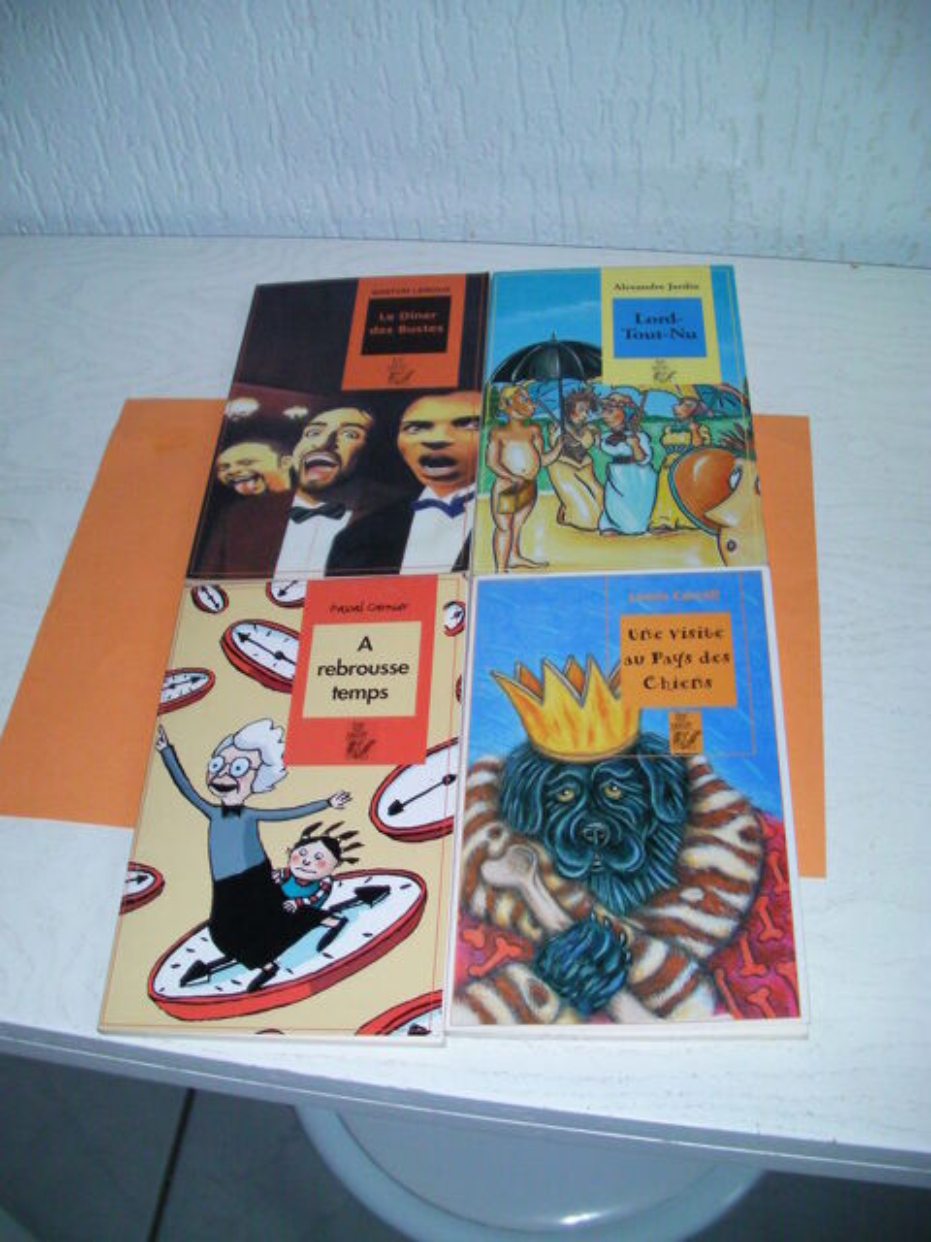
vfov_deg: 49.0
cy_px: 621
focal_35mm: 38
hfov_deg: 37.7
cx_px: 466
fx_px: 1363
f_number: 3.5
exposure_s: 1/30
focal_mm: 6.3
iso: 200
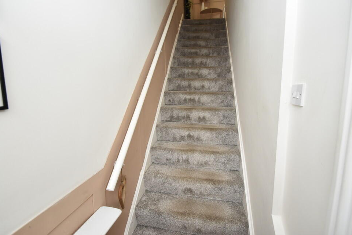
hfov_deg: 96.7
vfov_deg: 73.7
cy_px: 111
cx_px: 180
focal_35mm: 16
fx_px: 156
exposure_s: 1/100
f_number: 5
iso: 800
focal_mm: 10
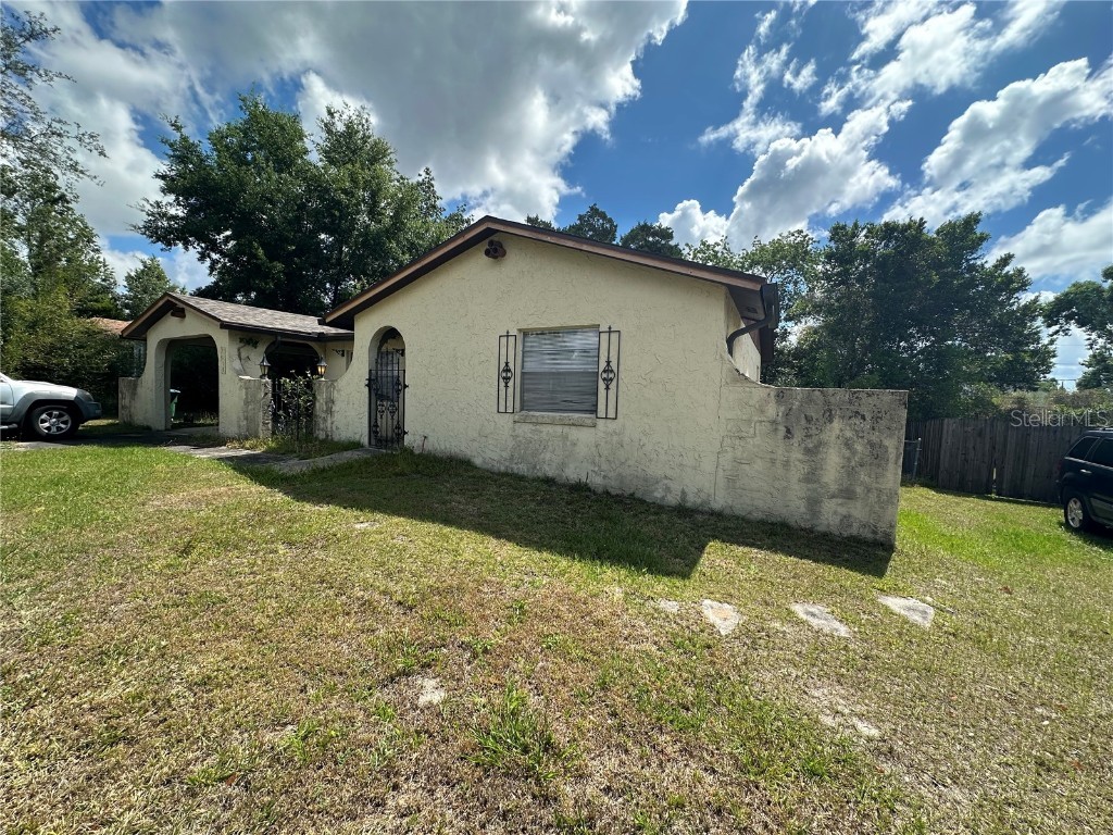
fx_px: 450
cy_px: 418
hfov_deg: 102.1
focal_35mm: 14
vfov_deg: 85.7
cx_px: 556
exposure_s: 1/1147
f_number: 2.2
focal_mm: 2.22
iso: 50
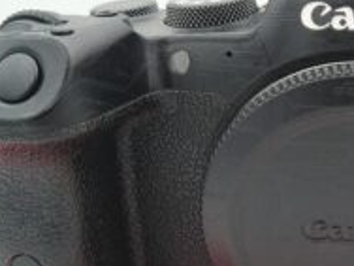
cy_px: 208
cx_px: 326
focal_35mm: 51
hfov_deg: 35.1
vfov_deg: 28.0
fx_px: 522
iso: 100
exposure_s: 1/230
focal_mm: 5.56
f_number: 1.8
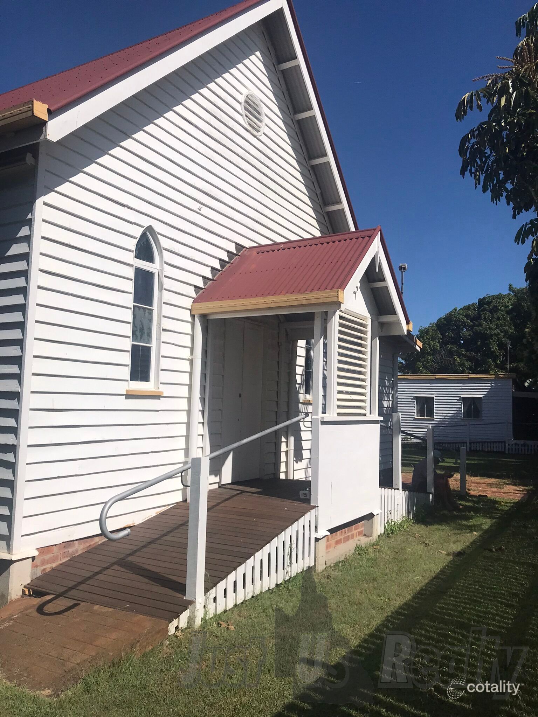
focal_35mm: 28
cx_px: 269
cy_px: 358
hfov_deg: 49.7
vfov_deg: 63.4
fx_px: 580
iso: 20
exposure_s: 1/8000
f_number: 1.8
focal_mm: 3.99
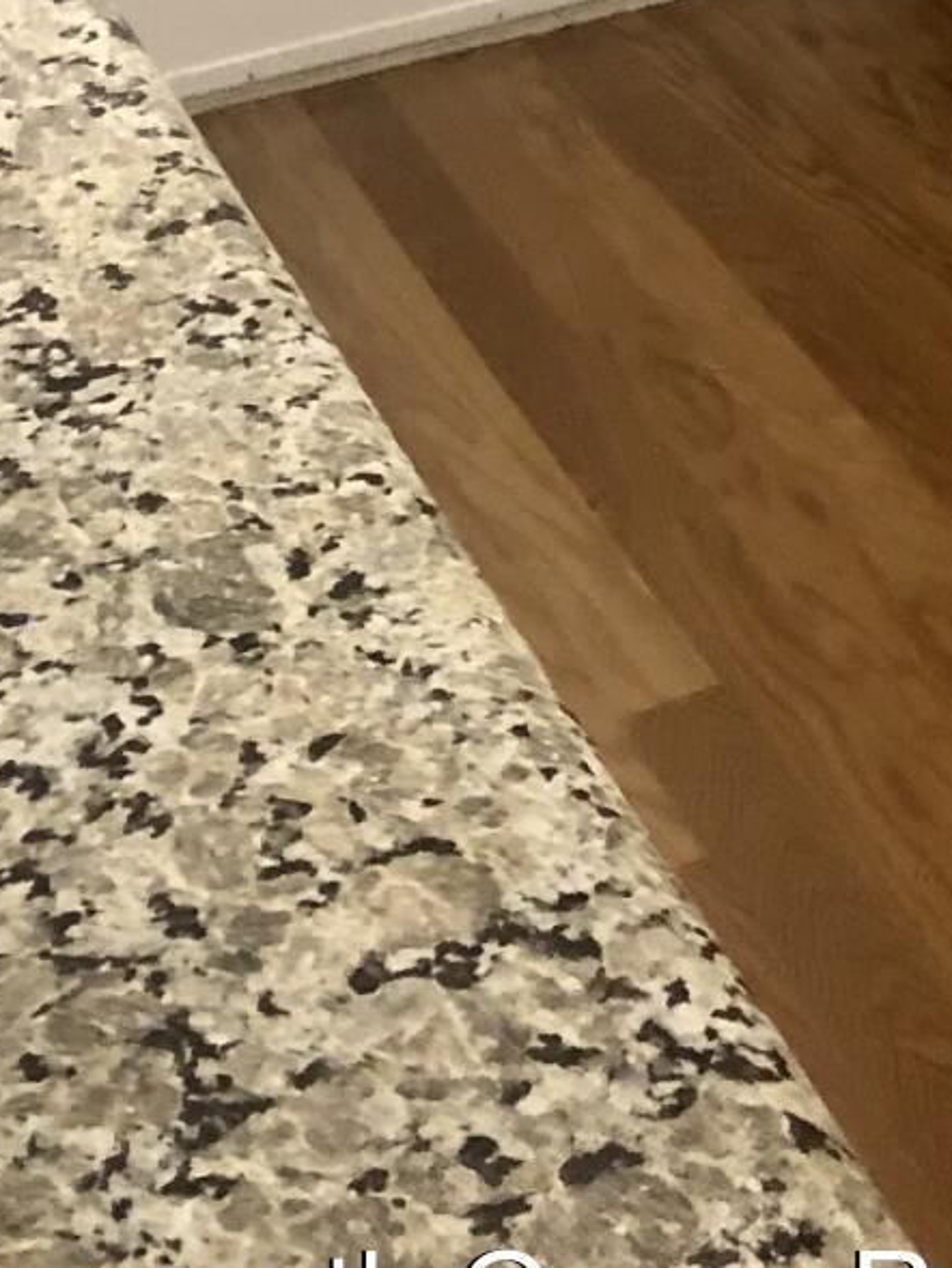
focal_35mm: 95
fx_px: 3482
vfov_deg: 18.1
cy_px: -693
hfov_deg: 15.1
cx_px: 1066
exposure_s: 1/15
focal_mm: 4
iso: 64
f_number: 1.8
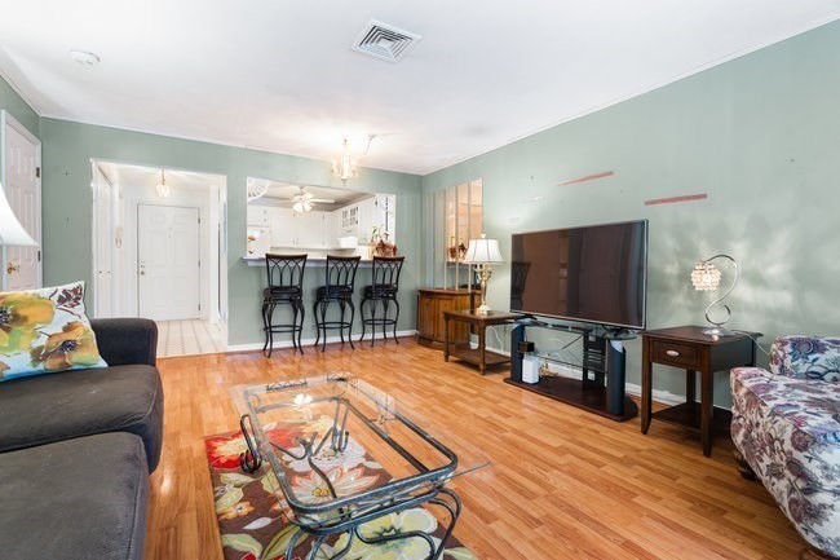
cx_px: 420
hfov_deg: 96.8
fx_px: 373
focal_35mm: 16
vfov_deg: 73.7
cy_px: 280
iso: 200
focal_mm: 16
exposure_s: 3.2
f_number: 8
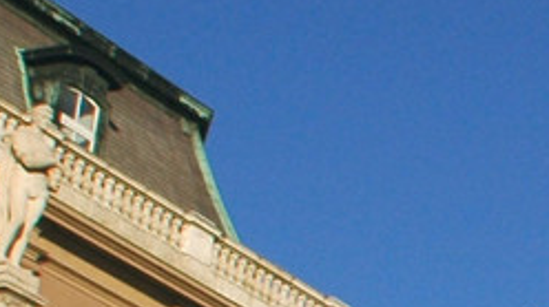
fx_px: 2507
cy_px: 768
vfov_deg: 6.6
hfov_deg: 10.1
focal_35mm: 172
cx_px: 1494
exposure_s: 1/400
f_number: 10
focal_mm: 17
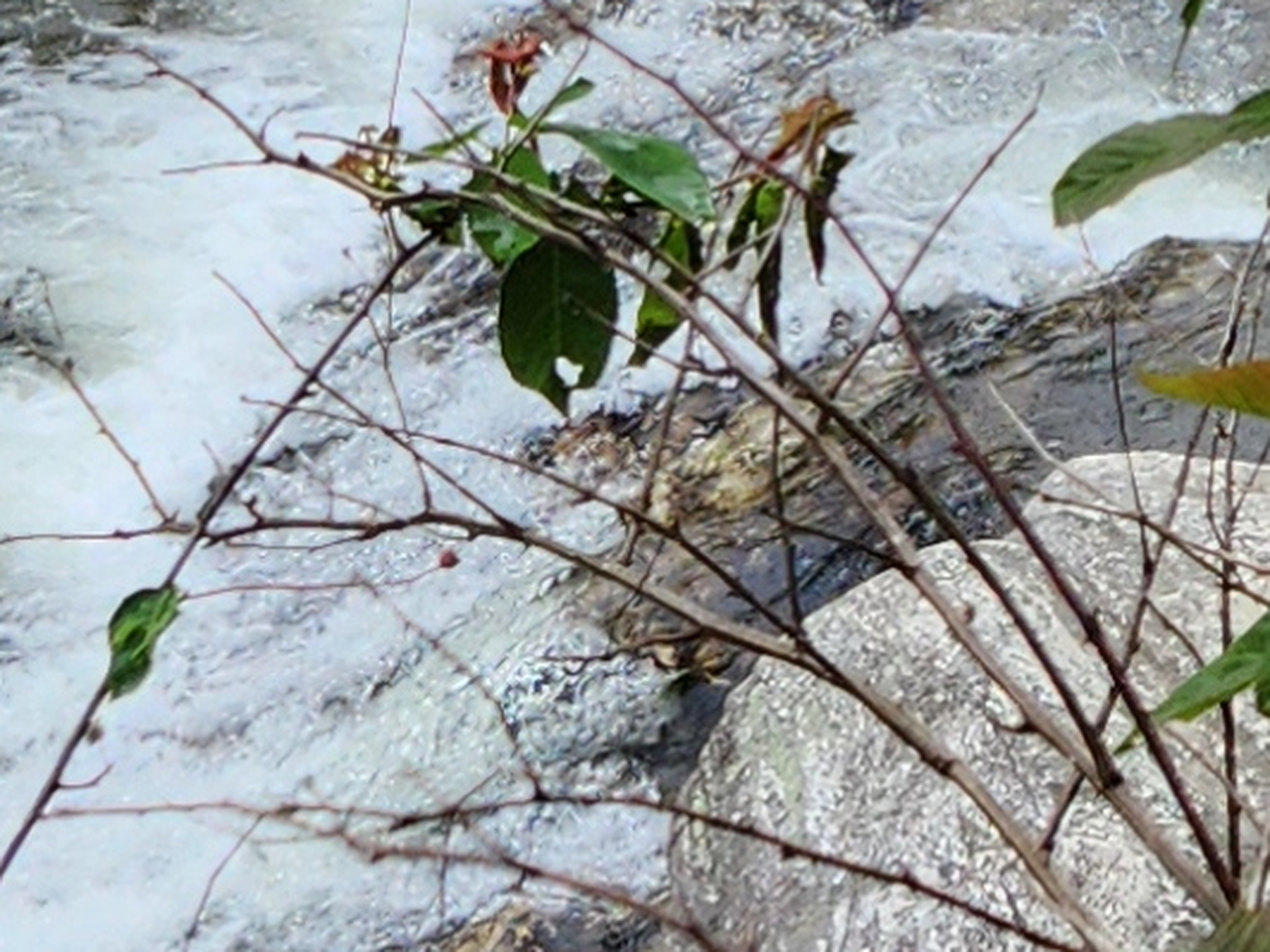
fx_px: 6347
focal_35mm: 173
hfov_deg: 11.1
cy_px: -1606
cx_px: 1697
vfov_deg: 7.8
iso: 20
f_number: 1.8
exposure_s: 1/1205
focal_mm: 5.4
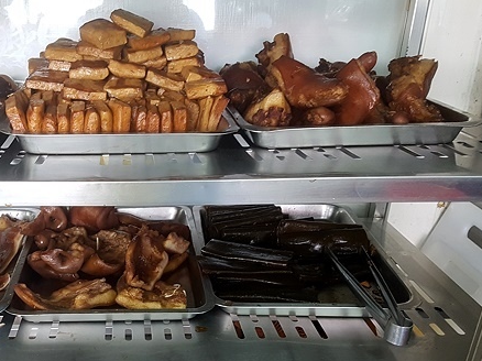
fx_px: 529
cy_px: 262
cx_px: 146
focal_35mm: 38
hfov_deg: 47.9
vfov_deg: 37.0
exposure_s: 1/24
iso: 160
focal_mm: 4.2
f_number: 1.7
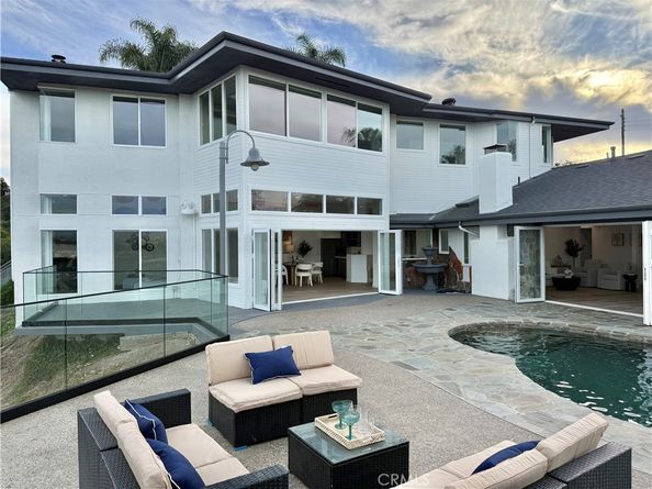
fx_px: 452
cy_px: 244
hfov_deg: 71.6
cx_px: 326
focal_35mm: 24
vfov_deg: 56.8
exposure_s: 1/1855
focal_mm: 6.76
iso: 100
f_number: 1.78
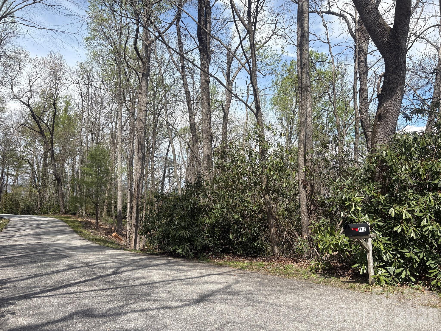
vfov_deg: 53.1
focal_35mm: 26
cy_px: 166
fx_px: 331
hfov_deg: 67.3
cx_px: 220
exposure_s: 1/2747
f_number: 1.6
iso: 50
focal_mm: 5.96
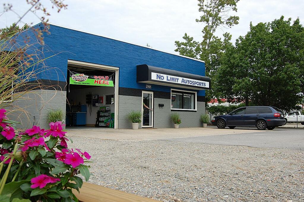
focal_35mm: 34
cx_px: 152
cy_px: 101
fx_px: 291
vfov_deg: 38.3
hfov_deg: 55.1
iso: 200
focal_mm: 23
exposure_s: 1/250
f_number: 8
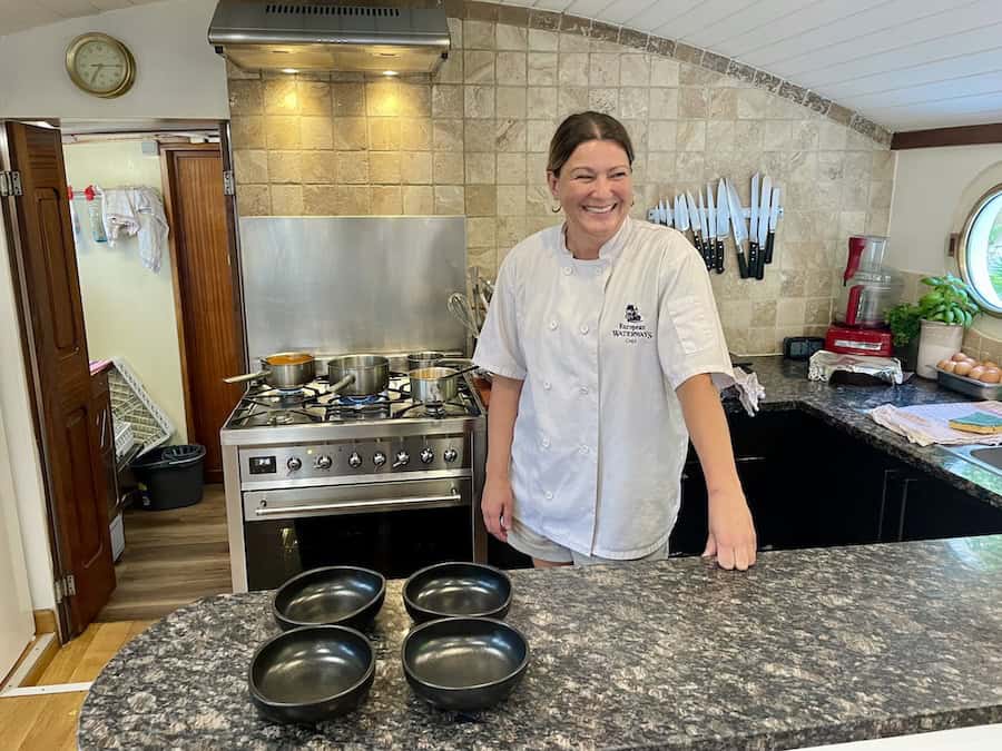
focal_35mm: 26
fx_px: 753
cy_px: 376
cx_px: 501
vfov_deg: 53.1
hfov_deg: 67.3
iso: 125
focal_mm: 4.2
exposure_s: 1/50
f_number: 1.6
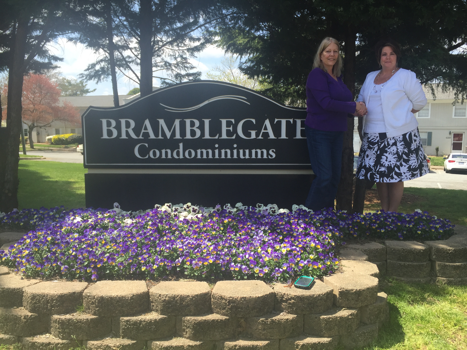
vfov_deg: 48.2
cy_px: 175
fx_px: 391
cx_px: 234
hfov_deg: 61.7
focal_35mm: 29
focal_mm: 4.15
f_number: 2.2
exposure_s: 1/842
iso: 32
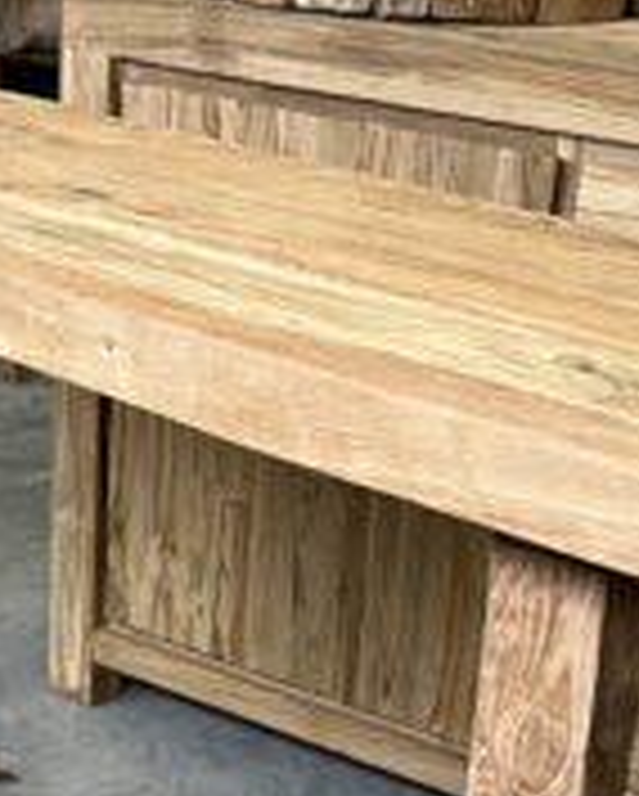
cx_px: 153
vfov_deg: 20.5
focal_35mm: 86
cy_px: 998
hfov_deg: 17.8
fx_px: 2030
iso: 80
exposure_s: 1/50
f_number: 1.5
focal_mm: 5.7
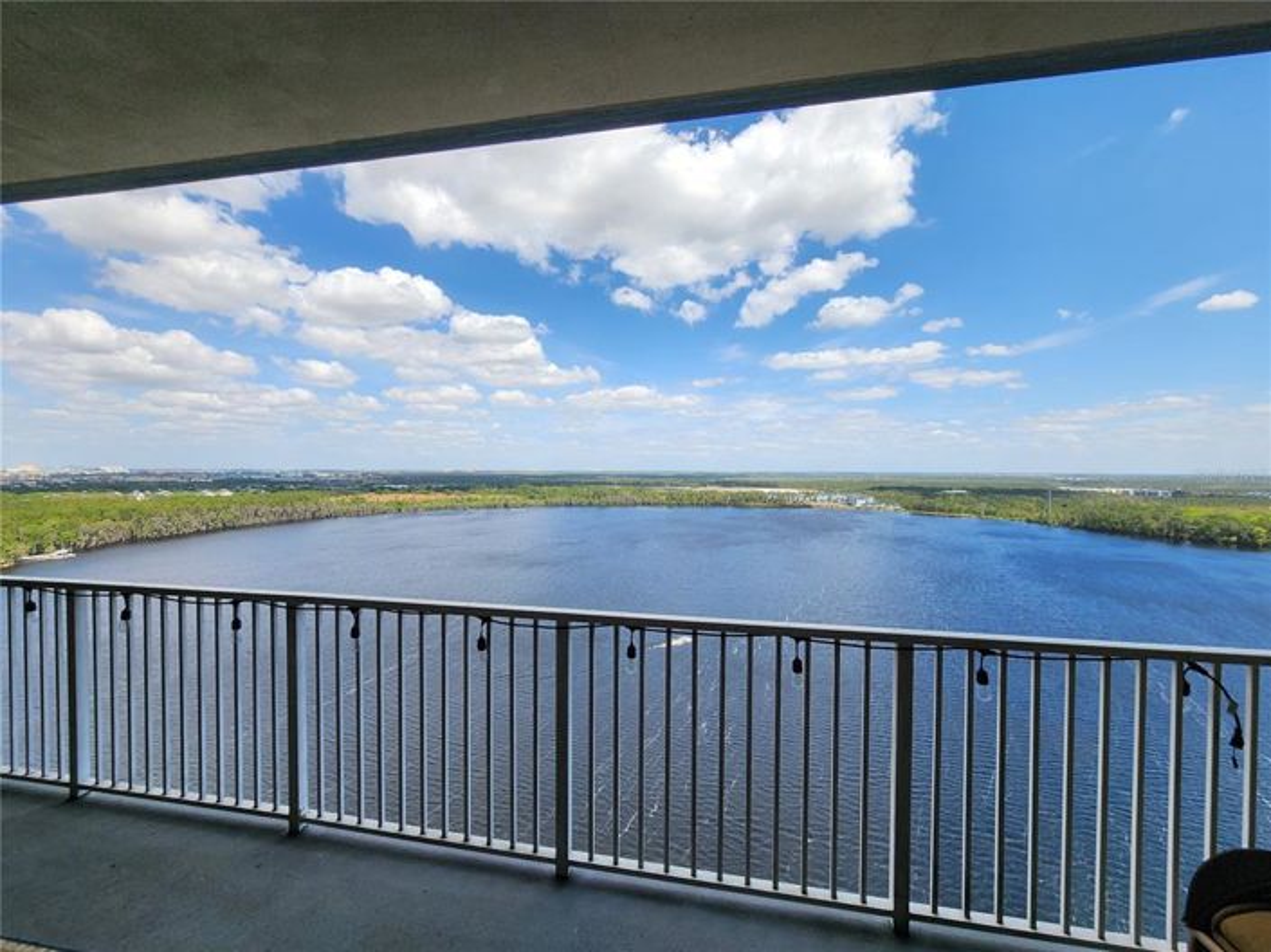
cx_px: 636
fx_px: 477
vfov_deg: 89.9
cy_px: 476
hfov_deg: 106.2
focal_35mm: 13
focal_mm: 2.2
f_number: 2.2
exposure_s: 1/1894
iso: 50
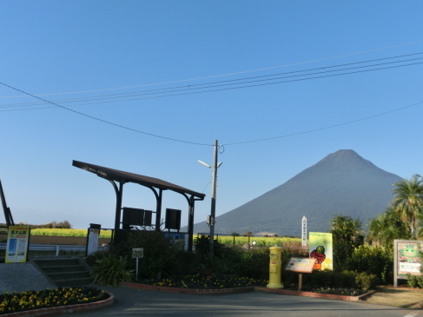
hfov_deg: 47.9
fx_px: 476
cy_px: 157
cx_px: 209
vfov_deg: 36.8
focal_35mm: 39
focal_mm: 6.67
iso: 80
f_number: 3.9
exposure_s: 1/800
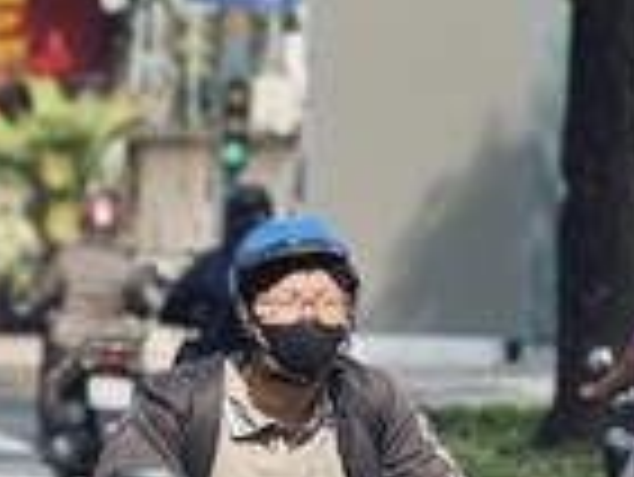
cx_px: -346
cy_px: 58
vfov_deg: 2.7
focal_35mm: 543
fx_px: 9954
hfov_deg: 3.6
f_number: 2.8
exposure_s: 1/436
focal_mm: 15.66
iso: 50
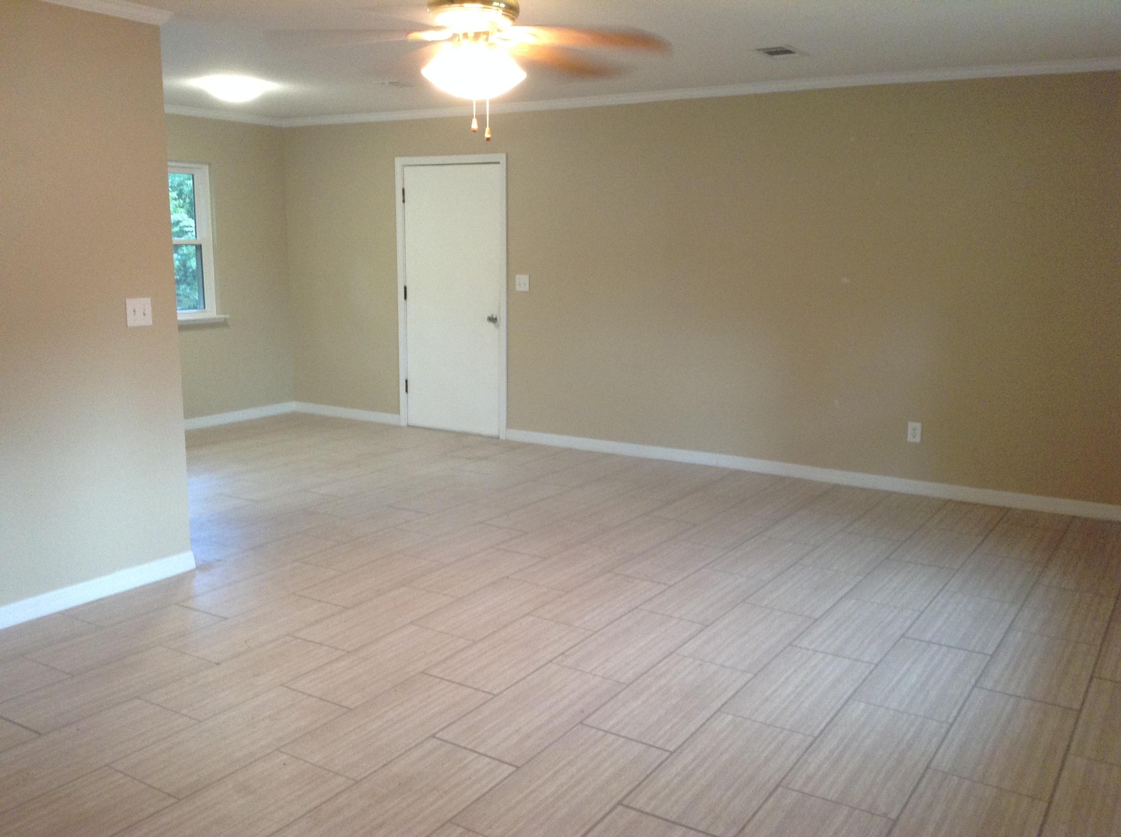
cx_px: 560
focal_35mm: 33
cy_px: 418
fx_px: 1067
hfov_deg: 55.4
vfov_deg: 42.8
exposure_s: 1/24
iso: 100
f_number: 2.4
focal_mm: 3.3
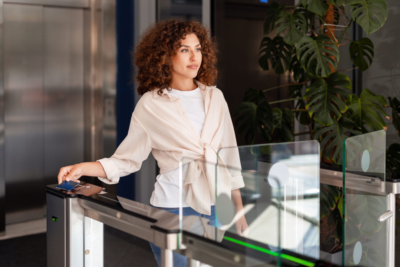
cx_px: 200
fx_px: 556
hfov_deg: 39.6
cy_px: 134
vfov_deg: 27.0
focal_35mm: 50
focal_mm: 50
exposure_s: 1/400
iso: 320
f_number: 2
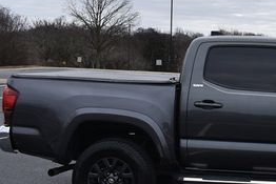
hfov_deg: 27.8
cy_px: 47
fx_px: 506
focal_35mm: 66
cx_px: 303
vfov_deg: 20.5
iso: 160
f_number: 8
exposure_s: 1/250
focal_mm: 18
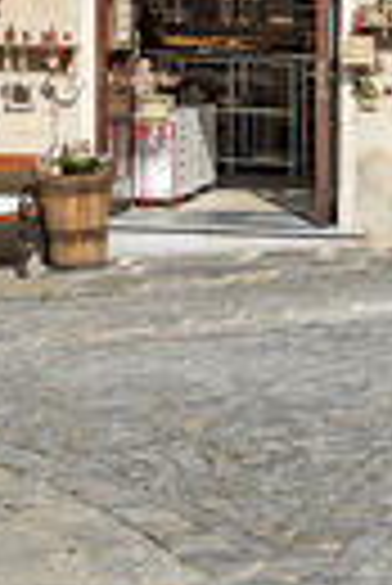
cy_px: -277
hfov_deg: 8.2
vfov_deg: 12.5
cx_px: 870
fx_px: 2557
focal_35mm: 157
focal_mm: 34
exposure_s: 1/640
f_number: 8
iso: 200
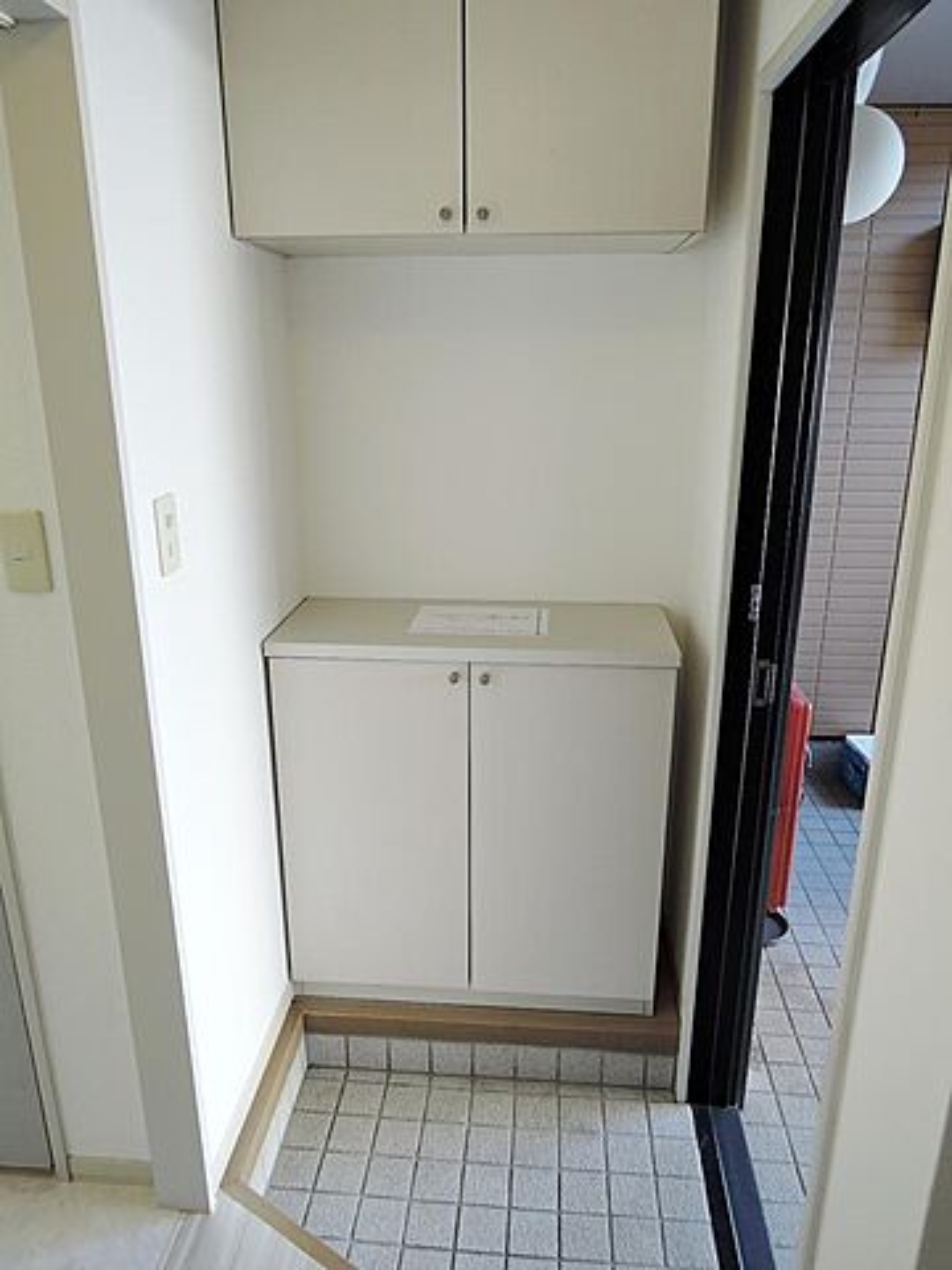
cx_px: 476
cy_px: 635
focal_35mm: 24
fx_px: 880
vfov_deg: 71.6
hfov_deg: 56.8
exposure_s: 1/30
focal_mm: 5.1
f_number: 2.8
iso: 160
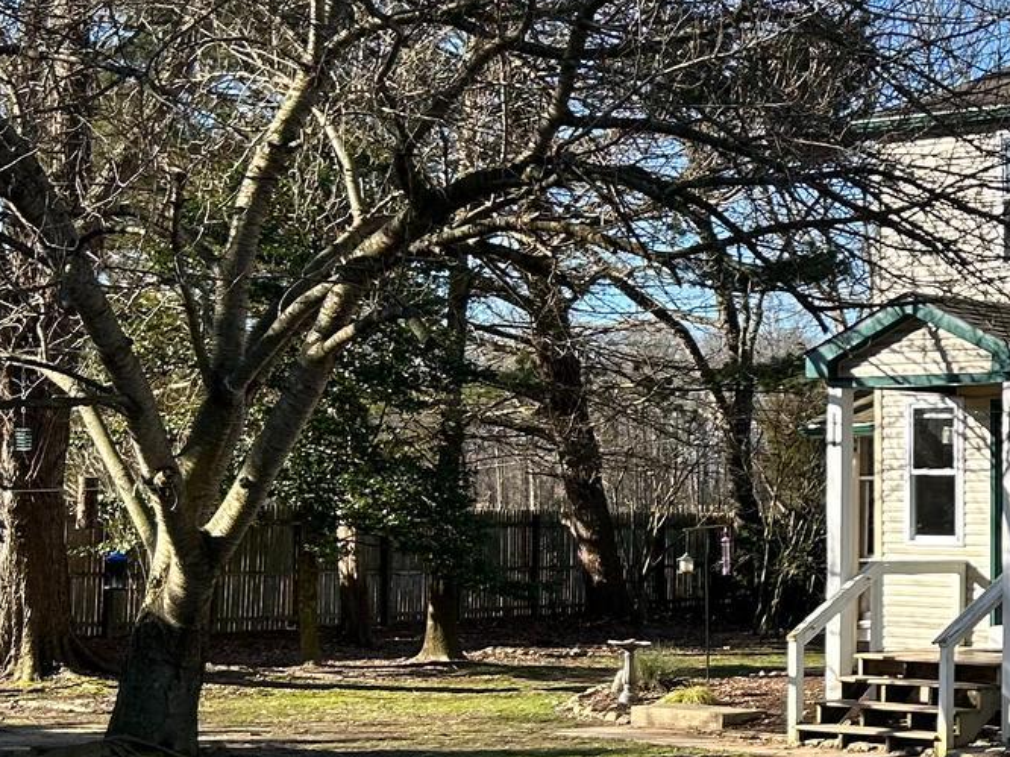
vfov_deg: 18.4
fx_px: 2333
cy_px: 526
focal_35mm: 80
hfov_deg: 22.5
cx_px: 1209
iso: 50
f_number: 1.5
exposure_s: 1/1808
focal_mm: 5.7
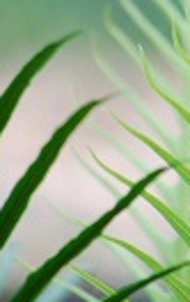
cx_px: 256
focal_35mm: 925
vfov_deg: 2.3
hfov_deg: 1.4
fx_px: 7630
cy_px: 35
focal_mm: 200
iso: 400
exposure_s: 1/125
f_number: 5.6
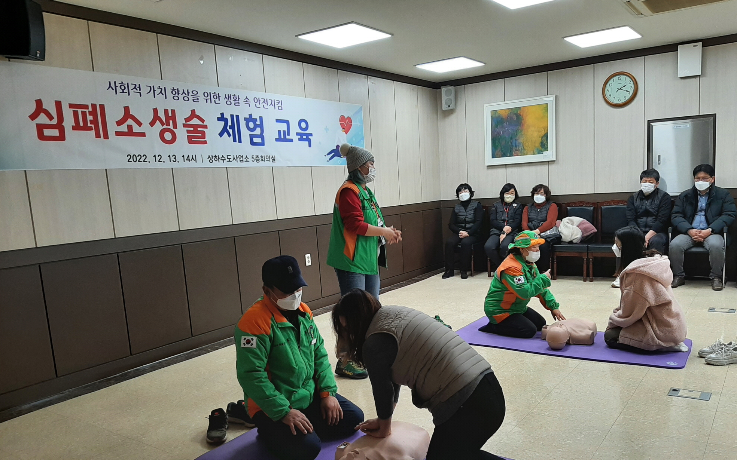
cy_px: 276
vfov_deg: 44.3
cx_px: 373
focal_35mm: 28
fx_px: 562
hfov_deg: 66.5
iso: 64
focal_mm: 3.93
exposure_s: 1/60
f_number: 1.7
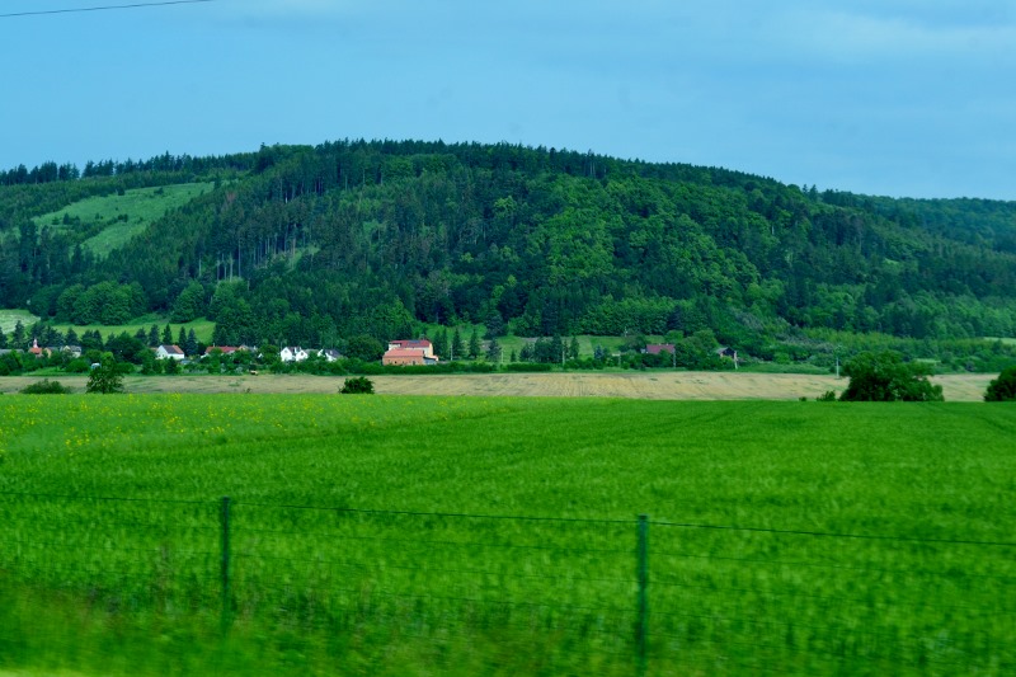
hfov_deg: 24.6
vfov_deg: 16.5
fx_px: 2328
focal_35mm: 82
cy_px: 338
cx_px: 508
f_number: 11
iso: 400
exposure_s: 1/400
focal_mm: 55
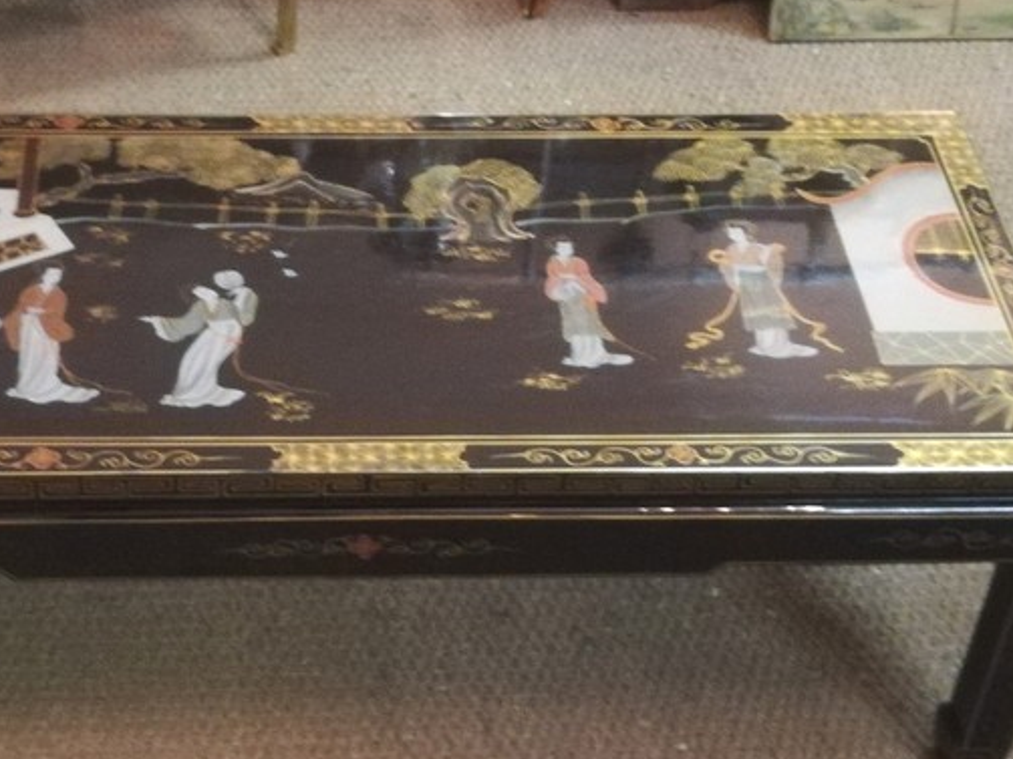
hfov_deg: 27.6
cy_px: 401
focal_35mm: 70
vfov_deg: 21.0
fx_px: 2048
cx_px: 322
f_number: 2.2
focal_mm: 3.83
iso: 1250
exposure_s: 1/14.3
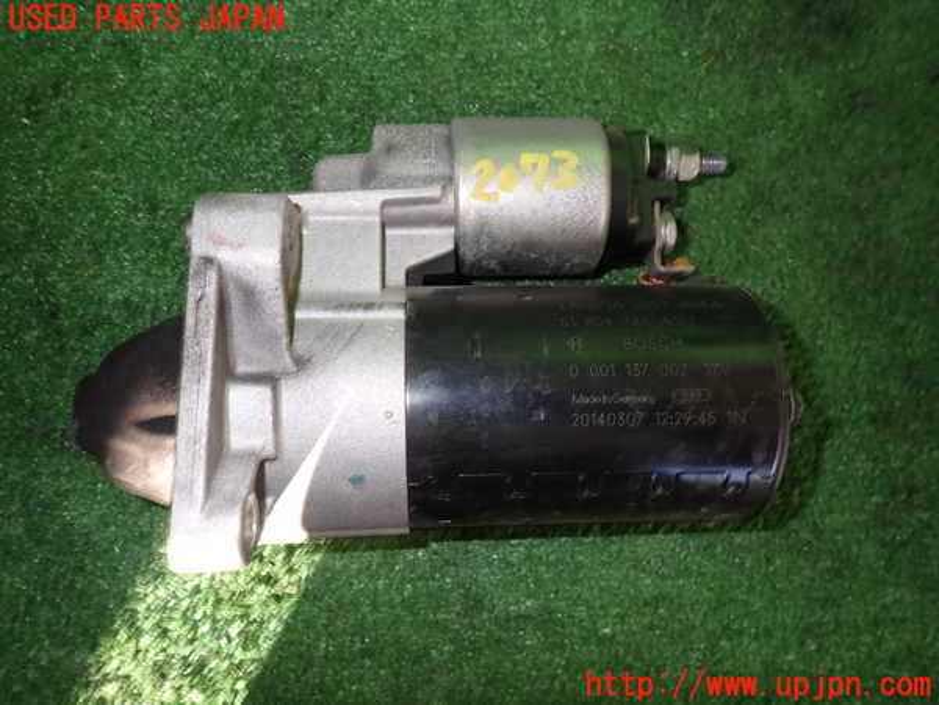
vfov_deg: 54.9
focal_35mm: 25
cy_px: 352
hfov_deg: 69.4
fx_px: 678
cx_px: 470
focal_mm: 4.5
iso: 125
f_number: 5.6
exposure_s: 1/30
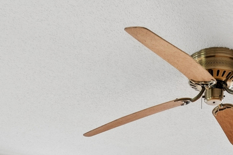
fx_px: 401
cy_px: 305
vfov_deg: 16.8
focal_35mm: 62
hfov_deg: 32.2
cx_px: 148
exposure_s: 1/10
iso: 400
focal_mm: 10
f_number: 8
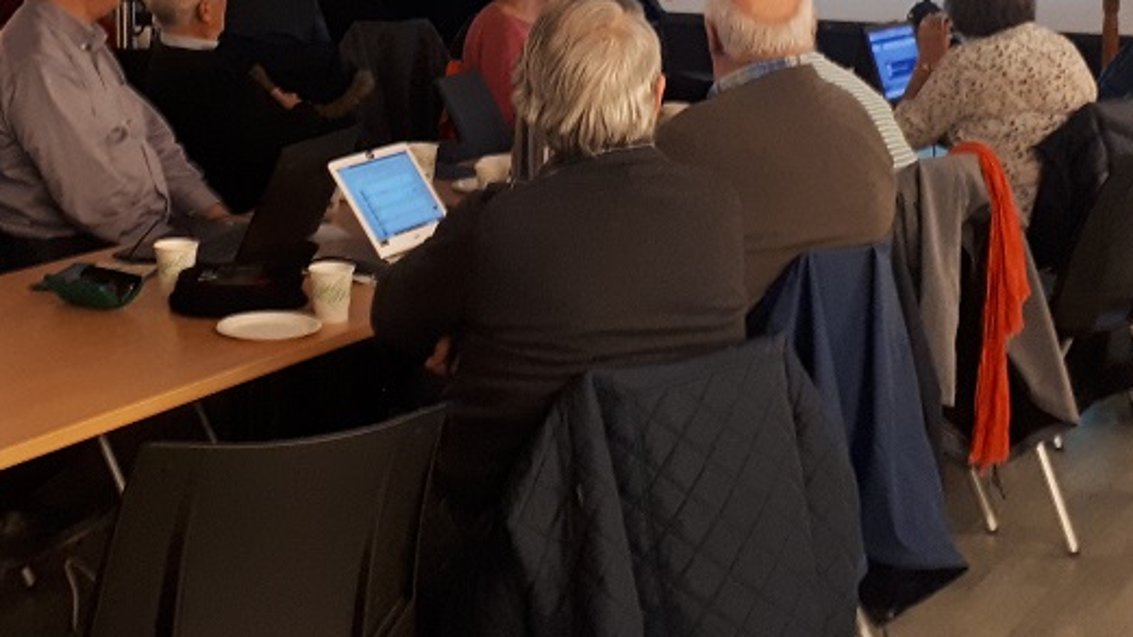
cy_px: -52
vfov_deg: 17.9
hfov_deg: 32.1
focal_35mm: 65
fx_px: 1953
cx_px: 396
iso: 250
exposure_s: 1/17
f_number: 1.9
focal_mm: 3.6
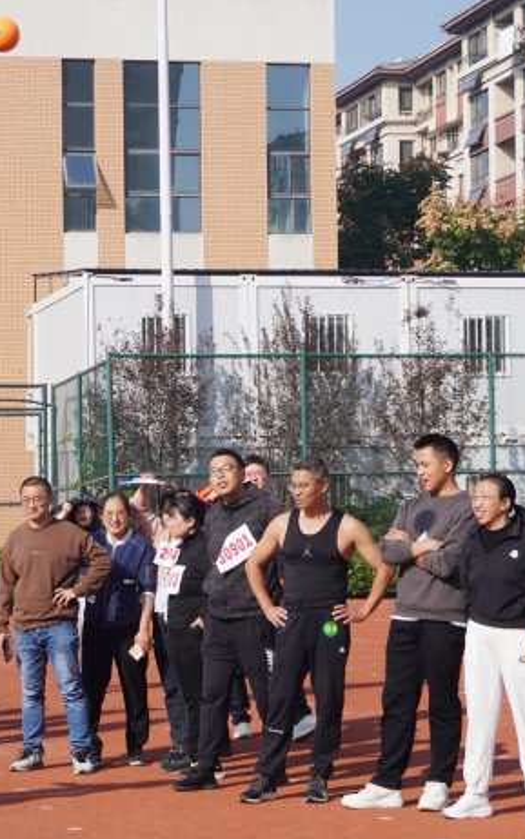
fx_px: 1962
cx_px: -38
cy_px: 420
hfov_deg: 14.9
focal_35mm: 86
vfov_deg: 24.1
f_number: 5.6
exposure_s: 1/640
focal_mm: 37
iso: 100
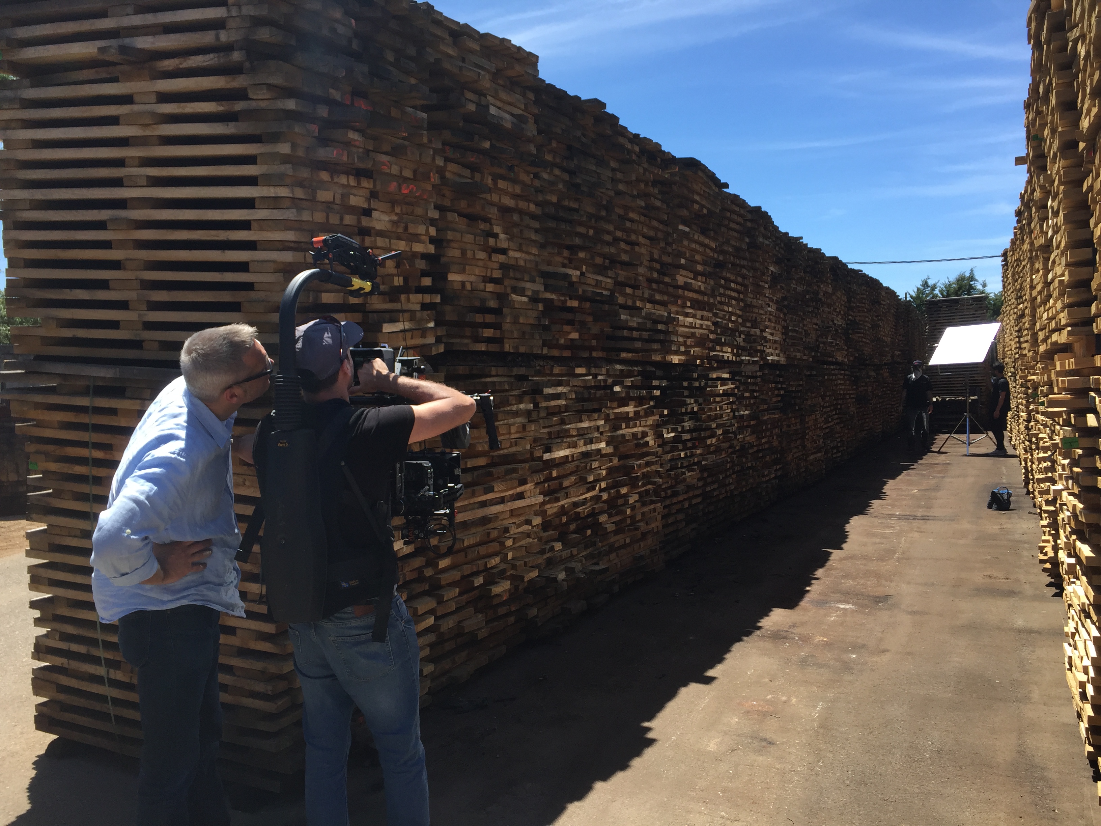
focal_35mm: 29
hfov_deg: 61.7
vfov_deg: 48.2
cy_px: 413
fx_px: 922
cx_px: 550
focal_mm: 4.15
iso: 32
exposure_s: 1/1099
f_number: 2.2
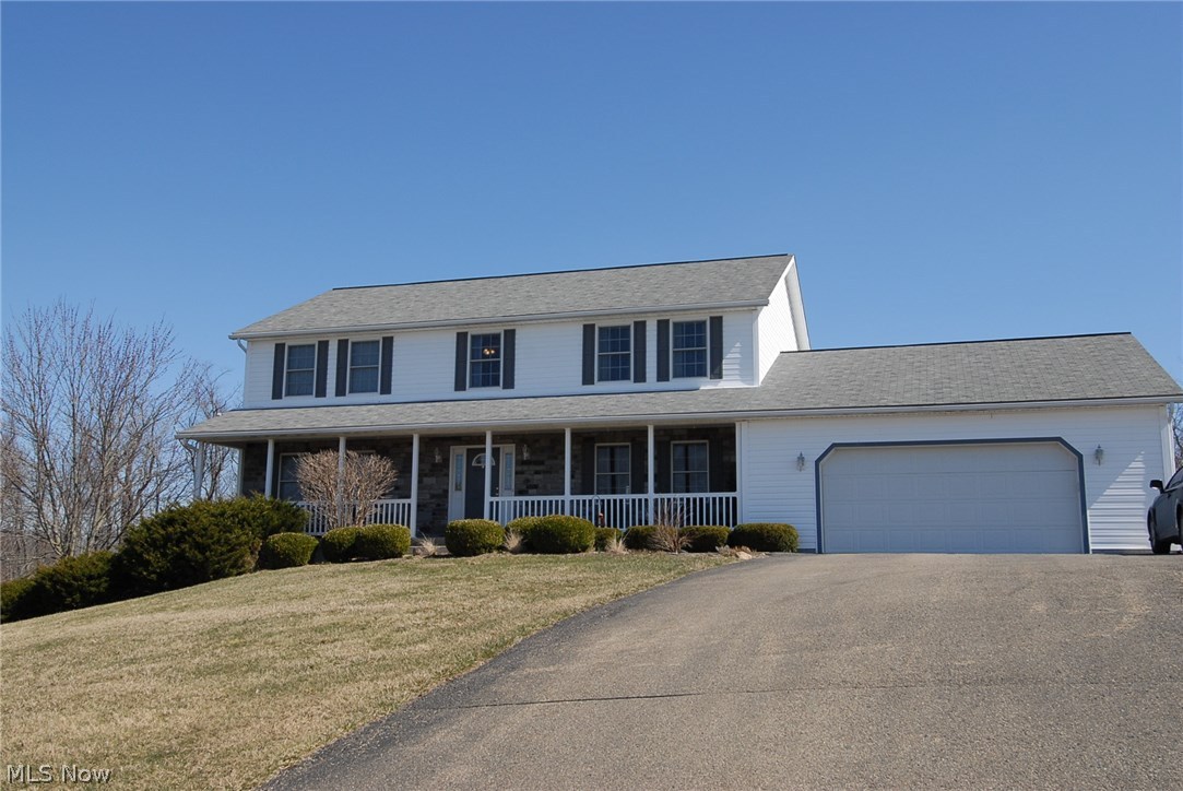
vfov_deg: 40.0
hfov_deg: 57.2
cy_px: 396
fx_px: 1085
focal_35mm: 33
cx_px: 592
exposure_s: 1/320
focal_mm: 22
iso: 200
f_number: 9
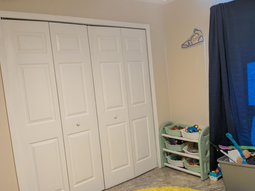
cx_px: 152
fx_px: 243
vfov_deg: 42.9
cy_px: 104
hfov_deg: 55.0
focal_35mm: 33
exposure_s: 1/120
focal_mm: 4.53
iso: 581
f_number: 1.7
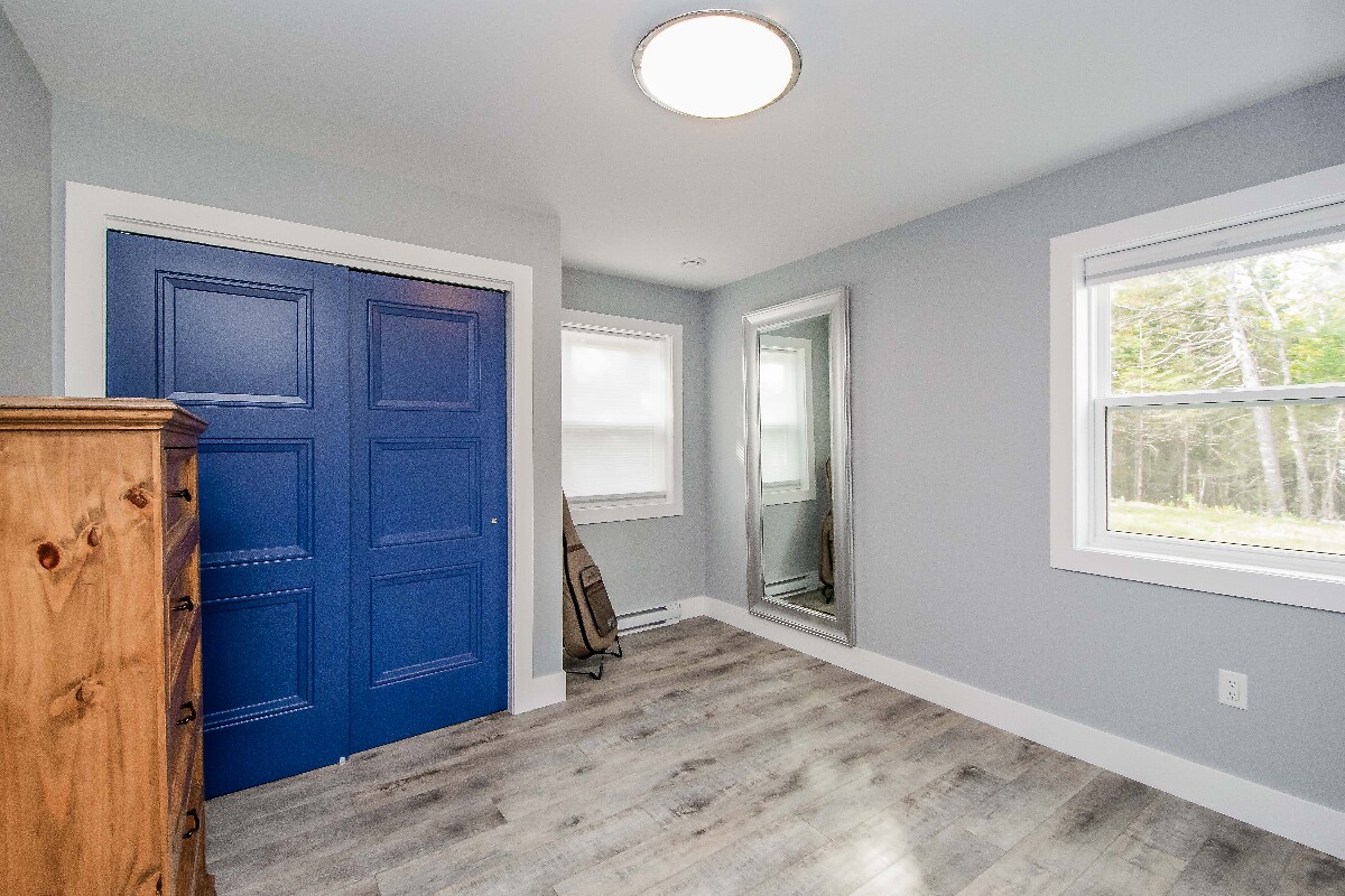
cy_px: 448
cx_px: 672
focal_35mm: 15
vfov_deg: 77.3
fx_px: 560
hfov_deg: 100.4
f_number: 7.1
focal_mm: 10
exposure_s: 1/80
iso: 800
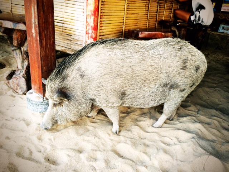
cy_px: 86
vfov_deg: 46.8
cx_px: 114
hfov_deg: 60.0
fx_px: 198
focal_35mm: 30
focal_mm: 4.12
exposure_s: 1/60
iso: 40
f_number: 2.2
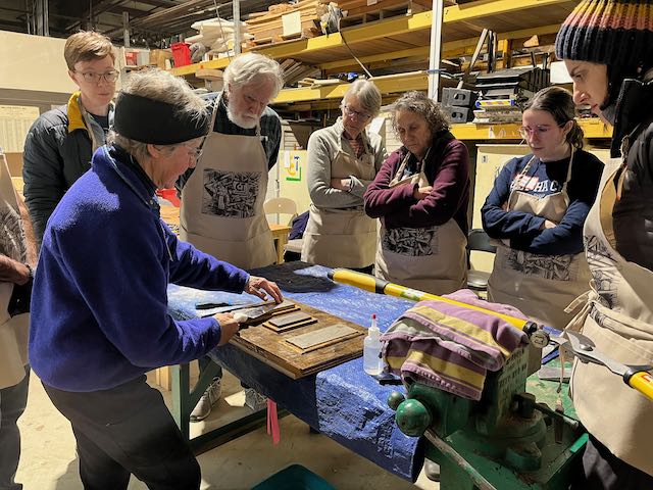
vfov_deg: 53.1
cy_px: 245
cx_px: 326
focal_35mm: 26
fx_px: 490
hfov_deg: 67.3
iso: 400
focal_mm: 5.1
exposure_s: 1/60
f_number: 1.6
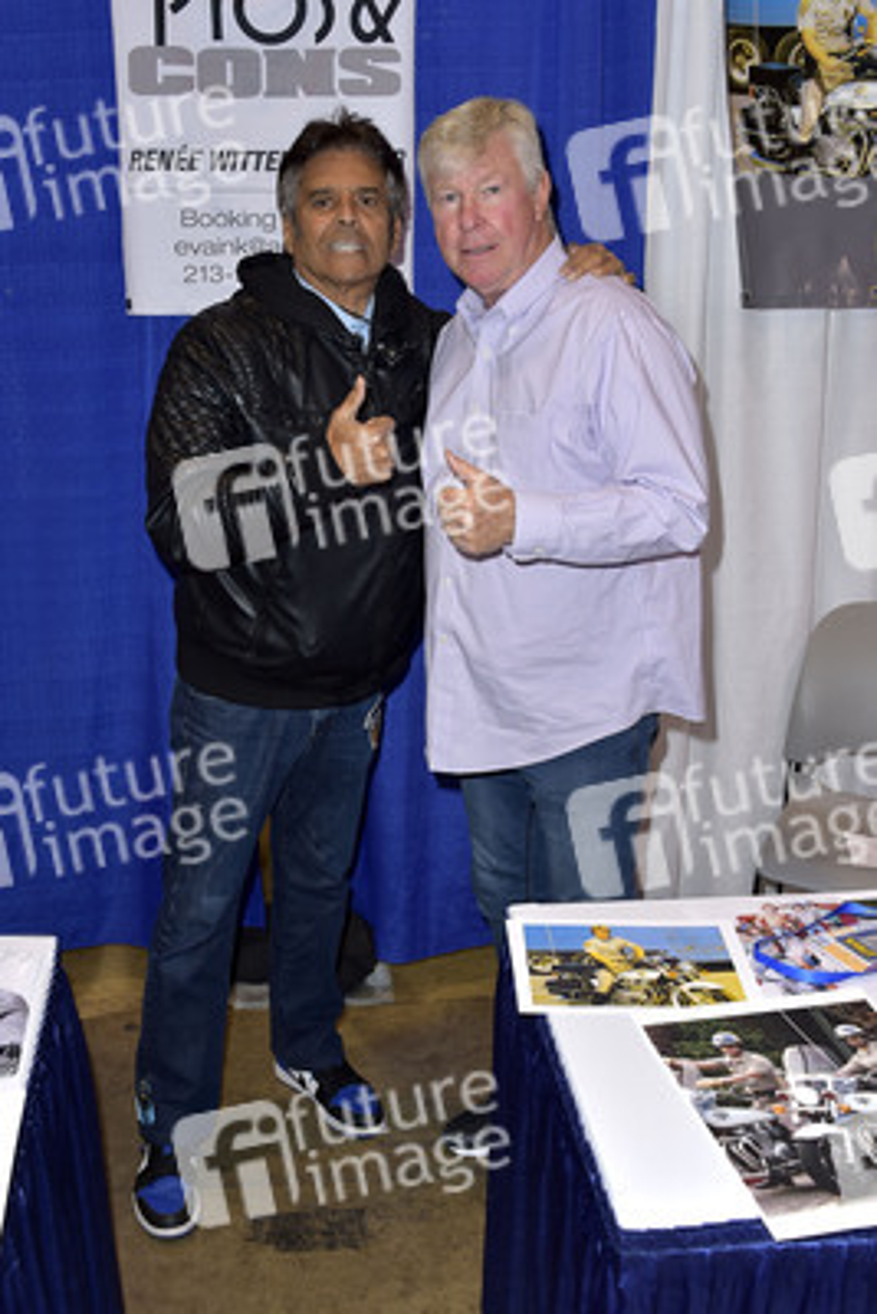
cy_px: 657
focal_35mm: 32
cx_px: 438
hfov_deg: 41.1
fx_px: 1168
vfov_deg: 58.7
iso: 320
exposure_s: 1/200
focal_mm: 32
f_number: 6.3
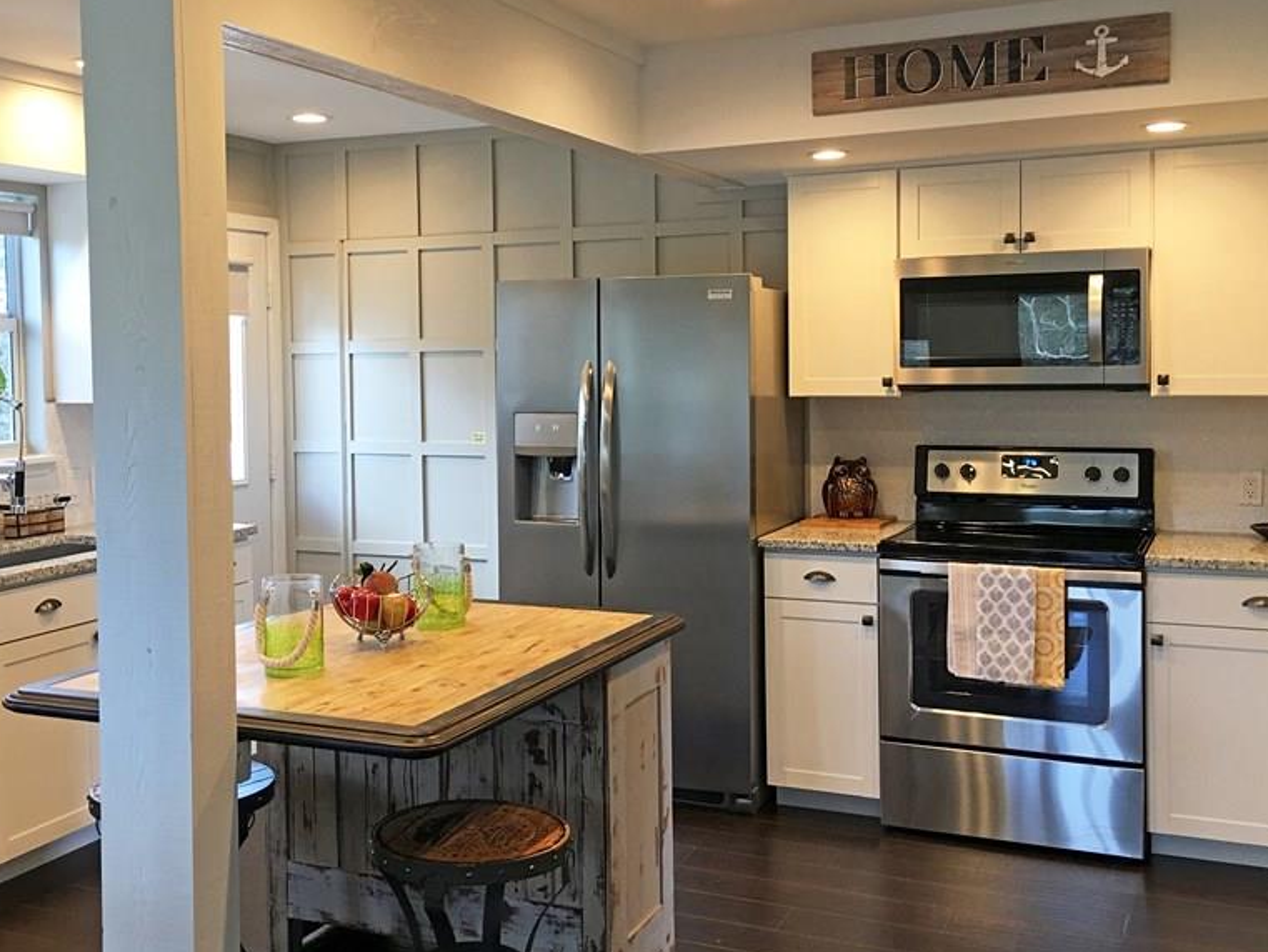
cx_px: 533
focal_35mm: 39
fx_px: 1429
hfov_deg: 47.7
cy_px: 427
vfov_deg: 36.8
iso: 40
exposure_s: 1/30
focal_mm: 4.15
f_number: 2.2
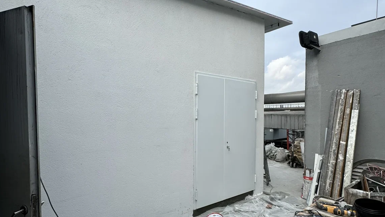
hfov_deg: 99.3
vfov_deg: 66.8
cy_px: 123
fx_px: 163
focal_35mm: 16
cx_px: 184
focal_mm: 2.22
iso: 40
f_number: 2.2
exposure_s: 1/610
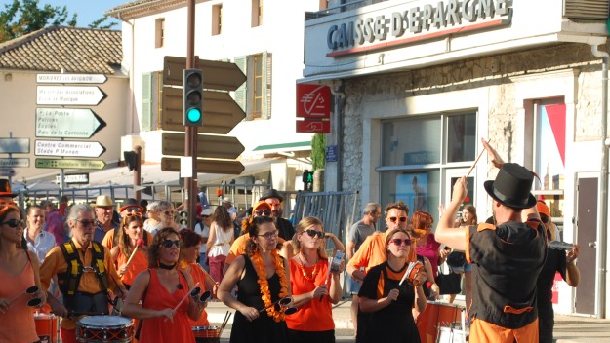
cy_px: 286
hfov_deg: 19.8
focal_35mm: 108
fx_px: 1747
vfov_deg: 11.2
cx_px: 270
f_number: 5.6
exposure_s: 1/200
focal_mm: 48
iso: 100
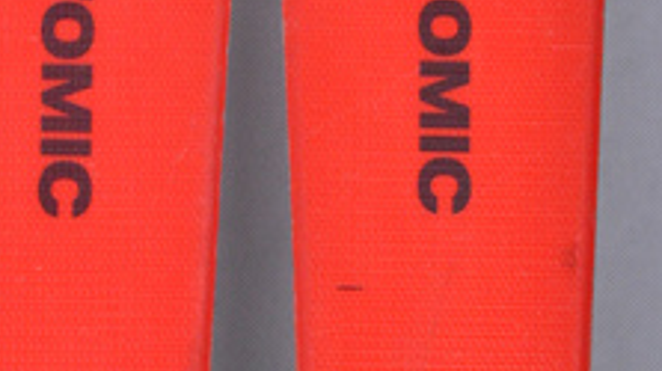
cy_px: 151
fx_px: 5841
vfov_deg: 3.6
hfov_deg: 6.5
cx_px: 254
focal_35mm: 333
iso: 3200
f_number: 9.5
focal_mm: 105
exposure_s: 1/125
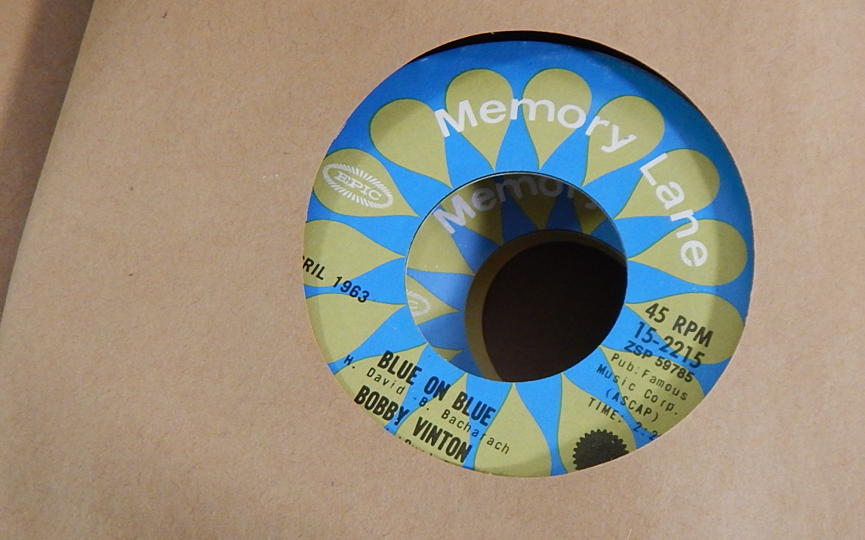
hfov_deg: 51.7
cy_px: 321
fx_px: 872
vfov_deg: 34.3
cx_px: 583
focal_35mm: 37
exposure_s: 1/50
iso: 400
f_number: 3.1
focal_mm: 4.5
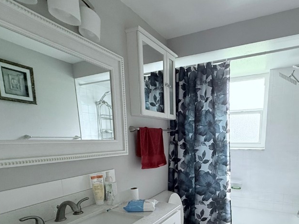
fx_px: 199
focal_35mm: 23
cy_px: 173
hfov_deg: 72.7
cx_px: 187
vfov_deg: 55.5
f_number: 2.2
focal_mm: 2.22
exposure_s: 1/120
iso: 400
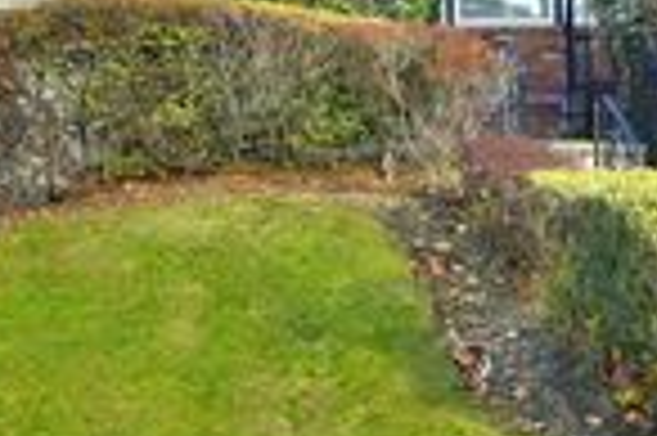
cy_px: 20
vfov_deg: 26.8
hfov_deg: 35.7
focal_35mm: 48
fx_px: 875
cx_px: 706
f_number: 9
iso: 320
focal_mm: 14
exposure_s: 1/200
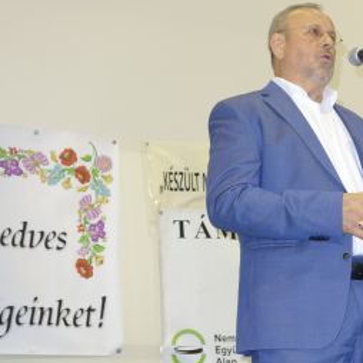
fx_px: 973
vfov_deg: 21.1
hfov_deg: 21.1
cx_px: 243
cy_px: 155
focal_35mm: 82
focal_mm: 18.02
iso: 500
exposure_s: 1/50
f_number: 3.2
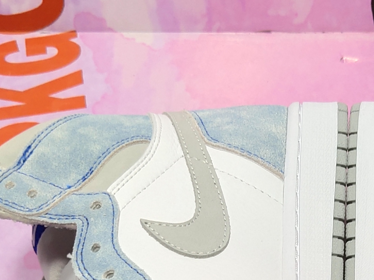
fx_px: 929
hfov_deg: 22.4
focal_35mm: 86
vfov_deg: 16.3
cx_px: 304
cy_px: 360
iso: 50
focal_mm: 4.35
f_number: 1.79
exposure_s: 1/1995
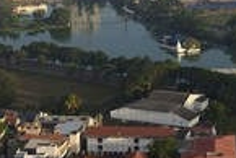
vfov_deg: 12.3
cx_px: 158
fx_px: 722
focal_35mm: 110
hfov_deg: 18.5
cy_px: -2
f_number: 9
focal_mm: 38
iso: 200
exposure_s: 1/250
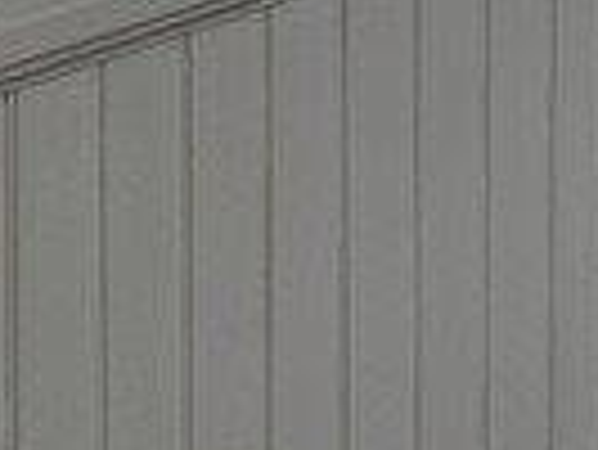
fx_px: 3199
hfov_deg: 9.4
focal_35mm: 185
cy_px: -940
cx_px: 1479
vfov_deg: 7.1
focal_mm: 6.76
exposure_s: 1/172
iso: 64
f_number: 1.78
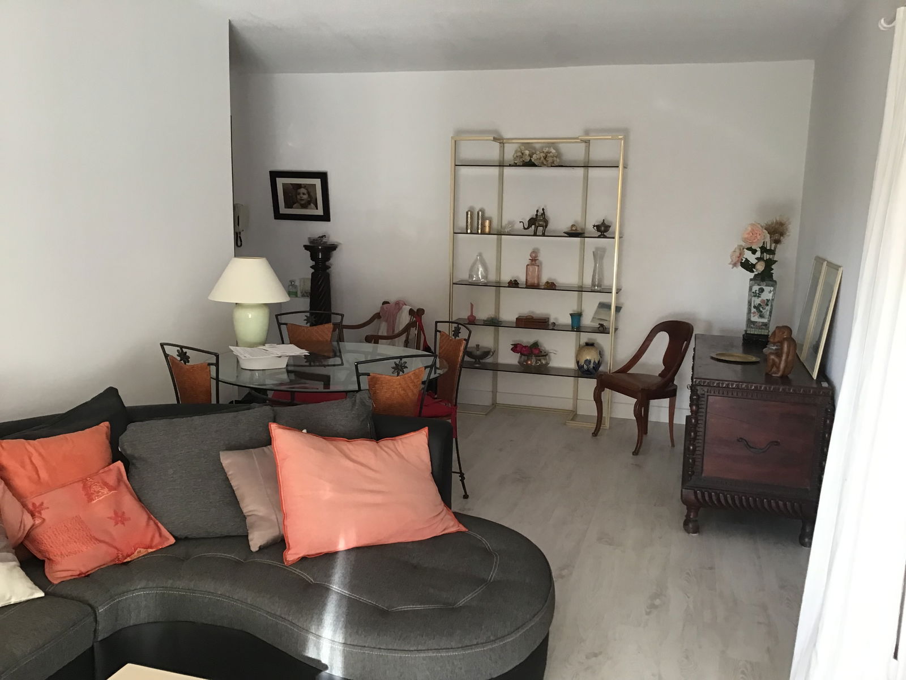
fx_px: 811
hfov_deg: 58.4
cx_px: 453
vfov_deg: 45.4
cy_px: 340
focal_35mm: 31
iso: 100
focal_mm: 3.3
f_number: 2.4
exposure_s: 1/33
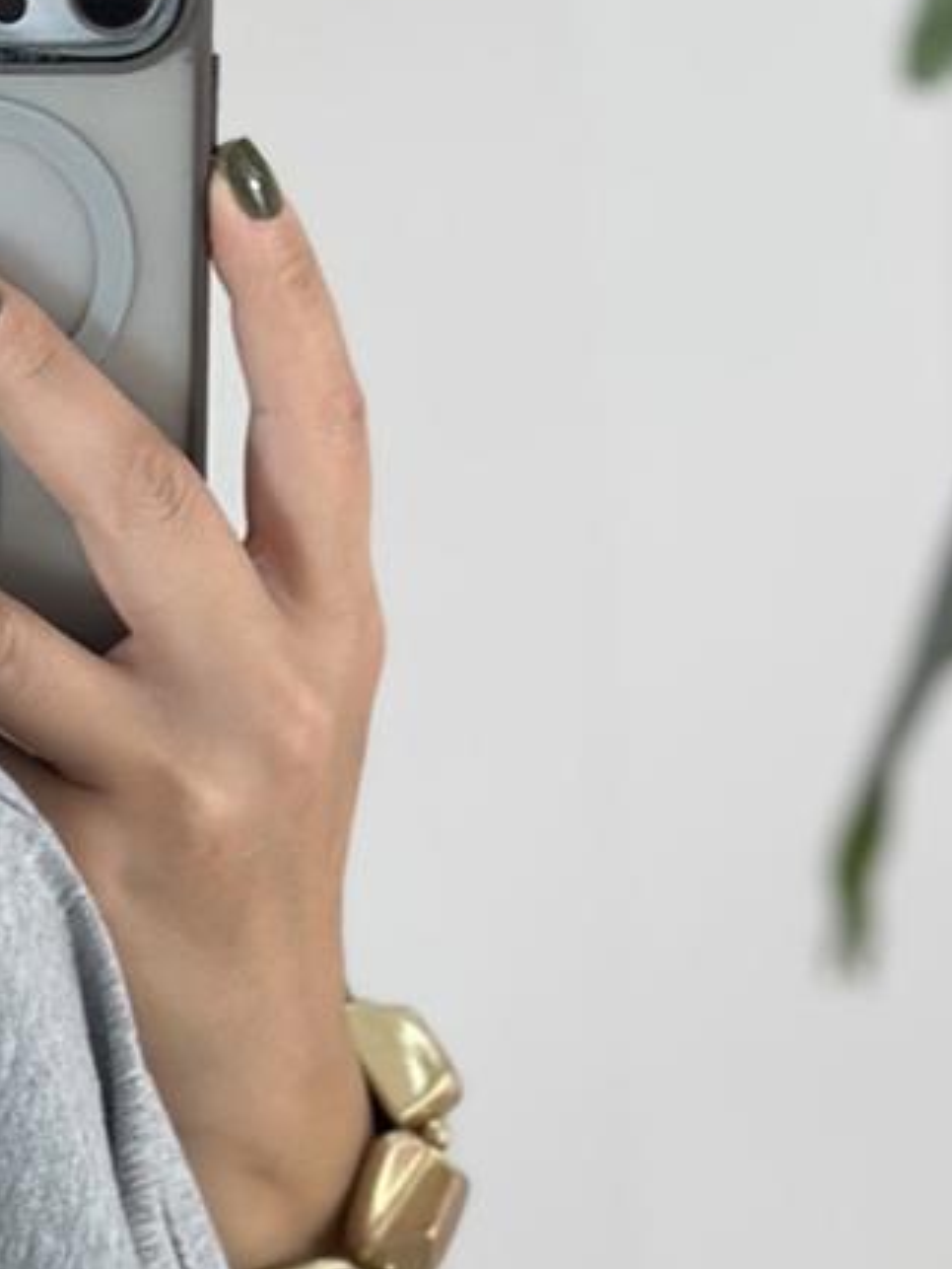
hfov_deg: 8.1
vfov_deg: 10.5
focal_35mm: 179
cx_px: -458
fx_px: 6560
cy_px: 2130
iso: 80
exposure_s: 1/249
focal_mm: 6.86
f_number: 1.78
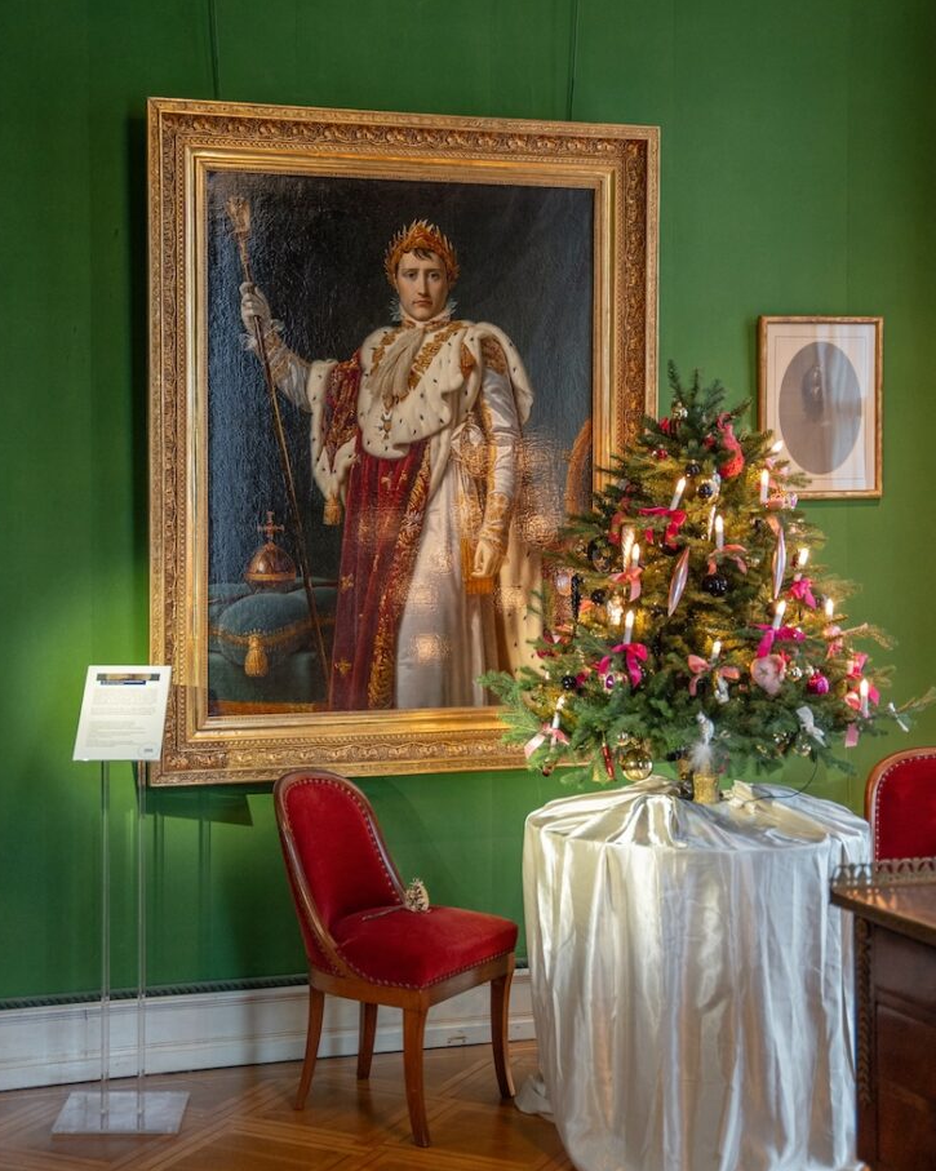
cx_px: 463
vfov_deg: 34.6
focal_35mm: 54
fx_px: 1879
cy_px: 587
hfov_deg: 28.0
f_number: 2.8
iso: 1600
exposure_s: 1/50
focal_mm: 47.2
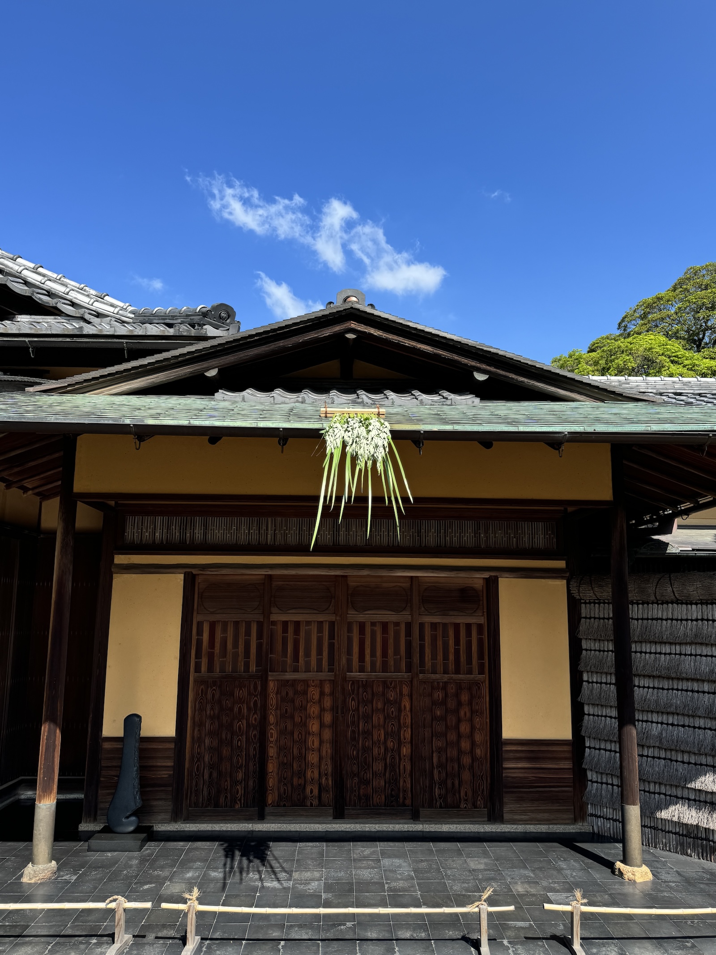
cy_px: 478
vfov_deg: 71.6
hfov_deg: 56.8
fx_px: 662
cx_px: 358
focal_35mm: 24
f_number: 1.78
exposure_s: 1/2331
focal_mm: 6.76
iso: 80
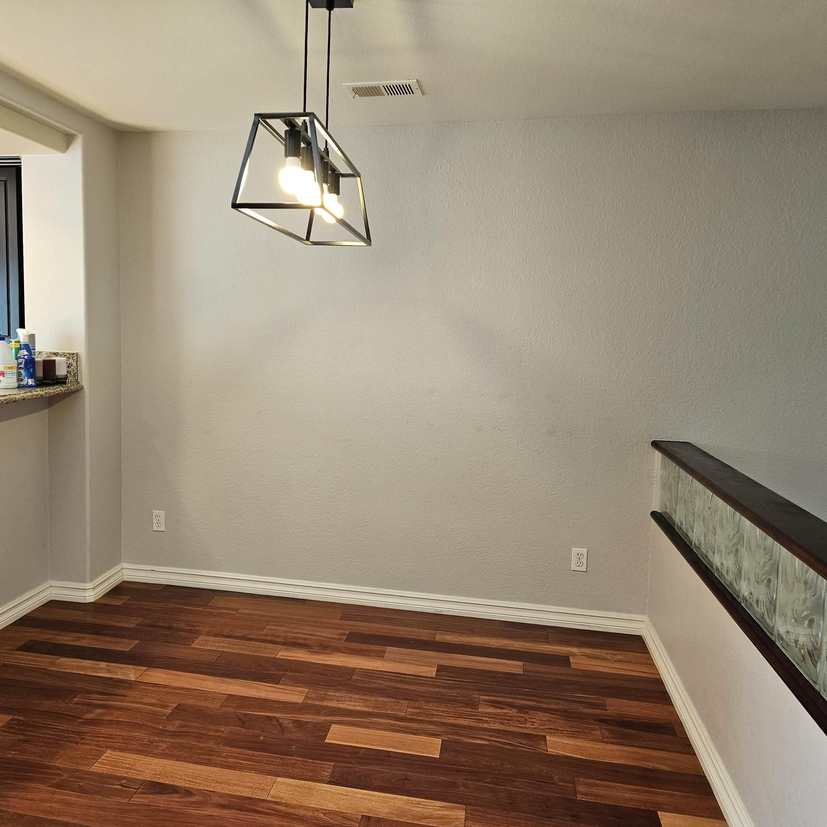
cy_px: 419
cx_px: 338
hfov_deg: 56.9
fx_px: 757
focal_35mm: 28
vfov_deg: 57.3
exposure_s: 1/120
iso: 200
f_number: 1.8
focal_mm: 5.4
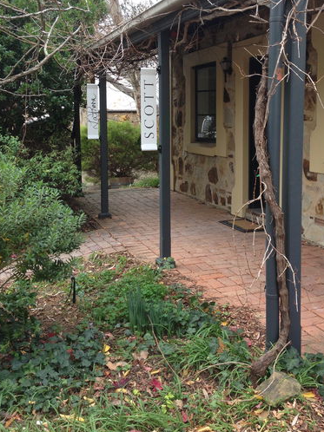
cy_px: 164
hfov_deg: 32.1
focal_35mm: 45
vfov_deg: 41.8
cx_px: 182
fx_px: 562
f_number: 2.4
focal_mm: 4.28
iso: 50
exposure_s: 1/148
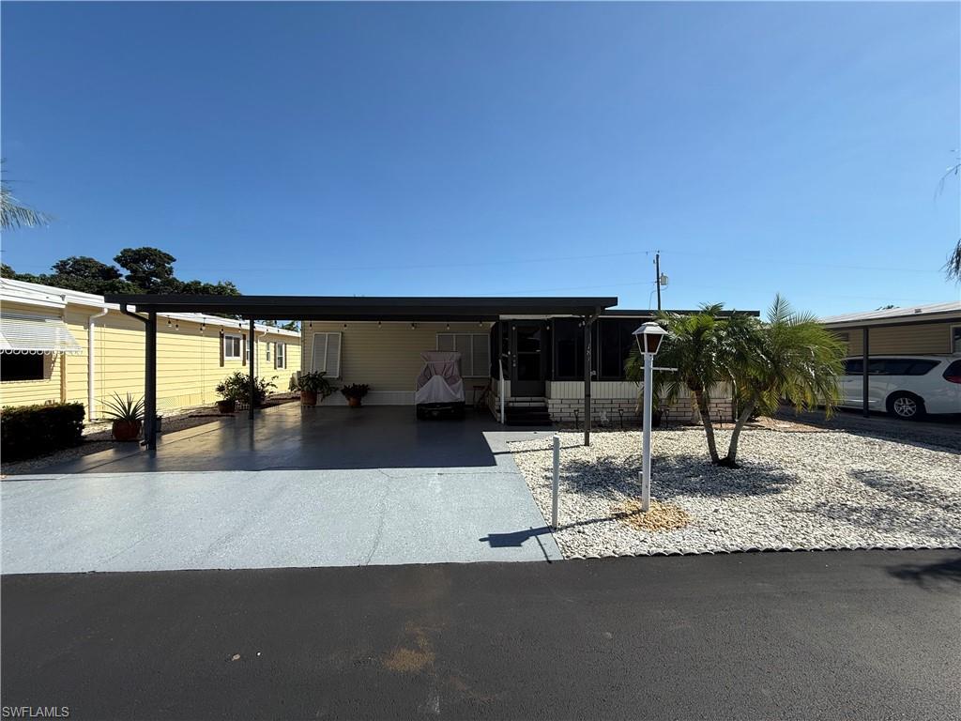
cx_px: 480
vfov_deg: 85.7
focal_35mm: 14
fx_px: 389
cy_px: 360
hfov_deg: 102.1
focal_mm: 2.22
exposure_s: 1/2165
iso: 50
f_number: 2.2
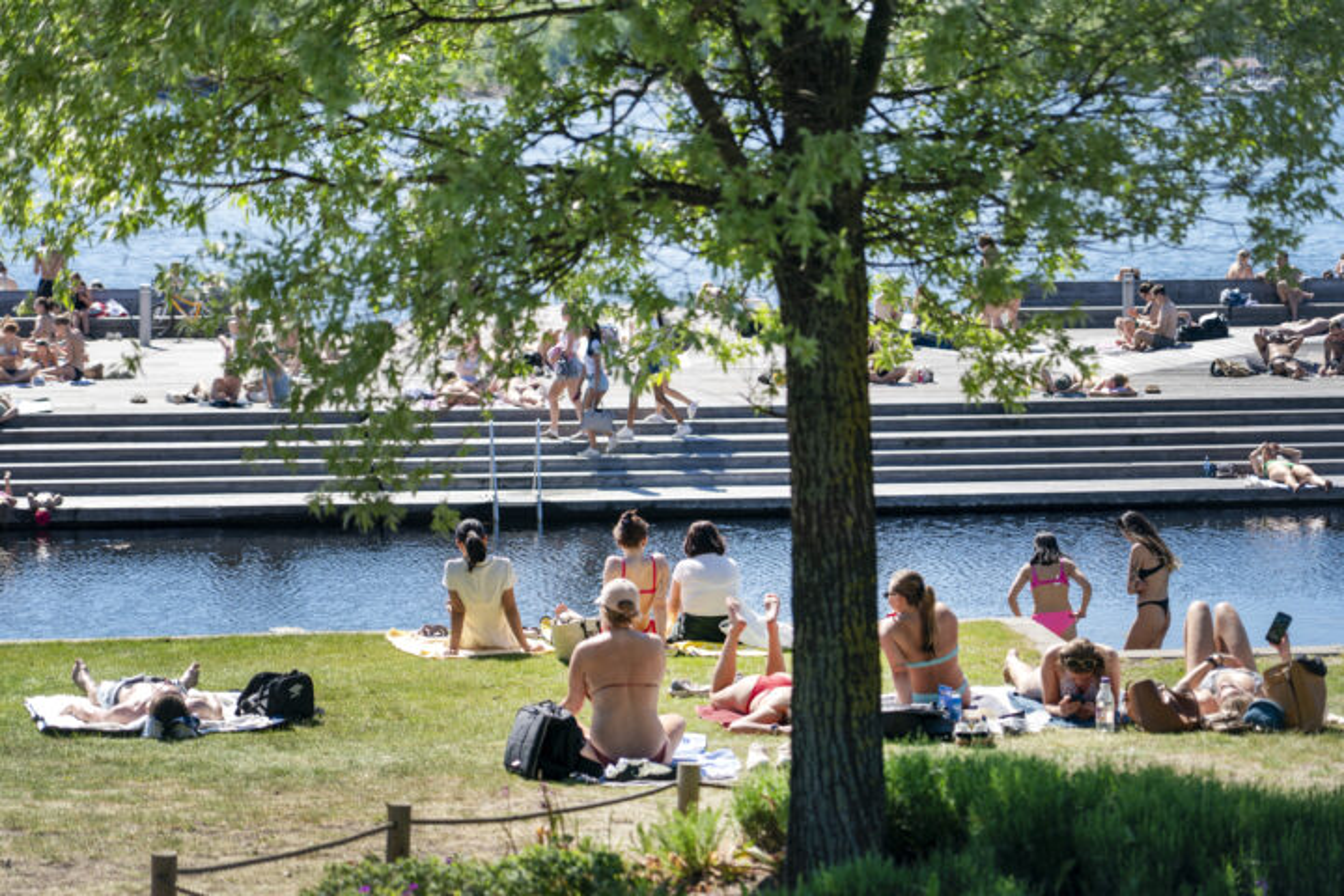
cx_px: 672
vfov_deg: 13.0
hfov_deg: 19.5
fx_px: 3920
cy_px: 448
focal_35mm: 105
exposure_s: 1/1250
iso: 200
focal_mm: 105
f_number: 4
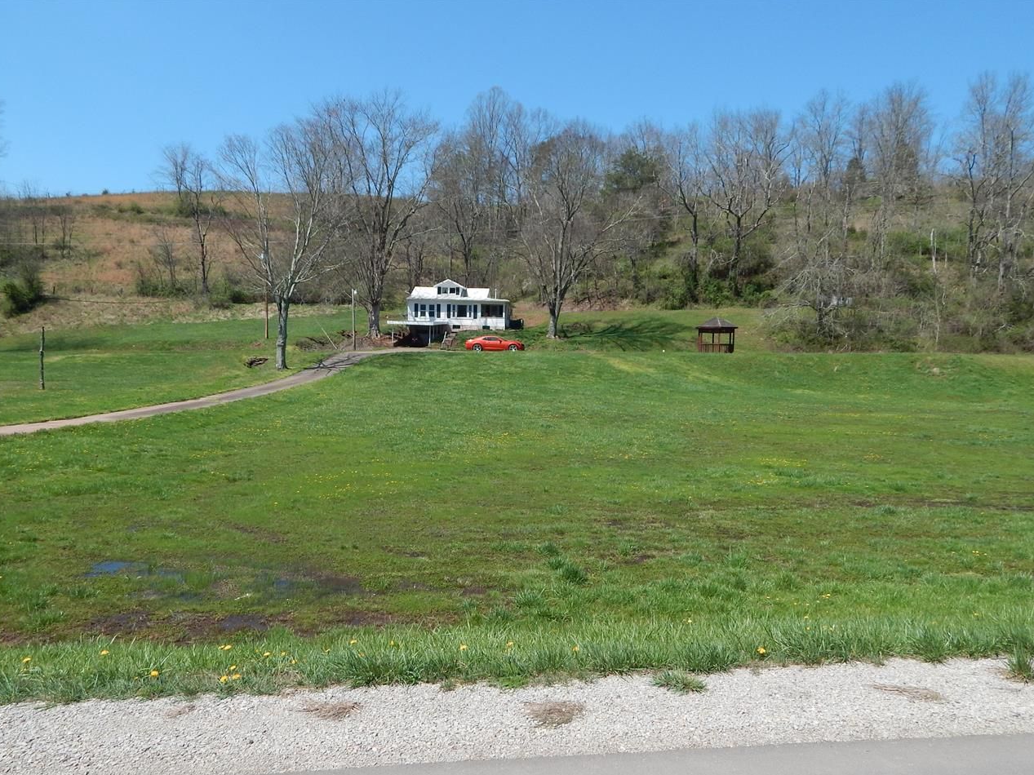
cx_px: 503
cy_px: 438
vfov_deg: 54.7
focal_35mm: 25
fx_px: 747
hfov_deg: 69.4
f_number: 6
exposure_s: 1/400
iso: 125
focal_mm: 4
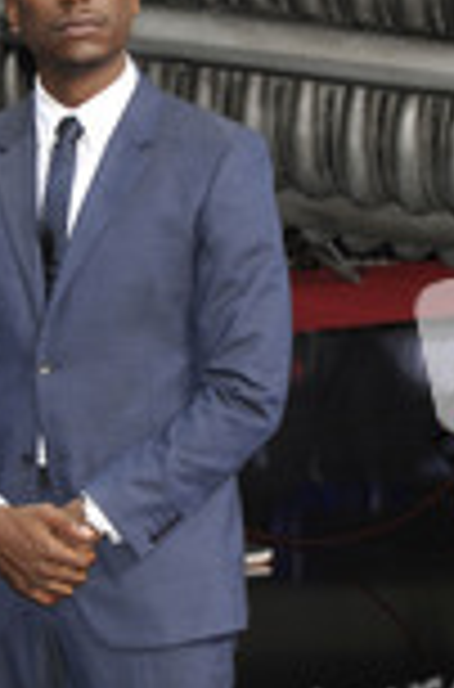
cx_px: -121
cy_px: 553
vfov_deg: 8.7
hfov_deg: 5.7
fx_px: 4495
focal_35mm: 236
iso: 400
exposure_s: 1/200
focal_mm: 90
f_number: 6.3
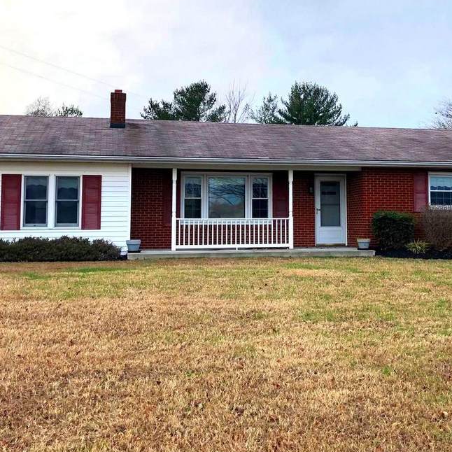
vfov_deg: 34.5
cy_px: 168
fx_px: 724
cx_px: 291
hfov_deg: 34.4
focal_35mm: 49
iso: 20
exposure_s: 1/211
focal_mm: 4
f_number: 1.8
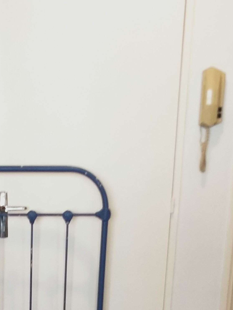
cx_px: -16
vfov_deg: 22.9
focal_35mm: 71
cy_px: 447
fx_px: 637
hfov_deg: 19.9
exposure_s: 1/33
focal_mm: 3.99
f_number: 1.7
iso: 188
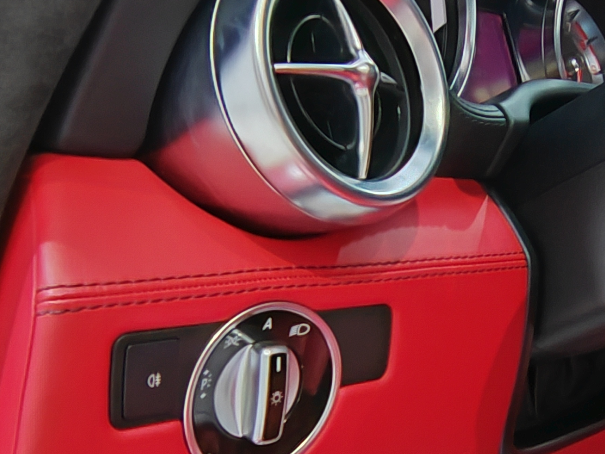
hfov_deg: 31.1
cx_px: 515
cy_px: 304
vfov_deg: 24.3
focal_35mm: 60
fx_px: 1049
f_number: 2.2
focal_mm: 2.16
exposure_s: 1/33
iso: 320
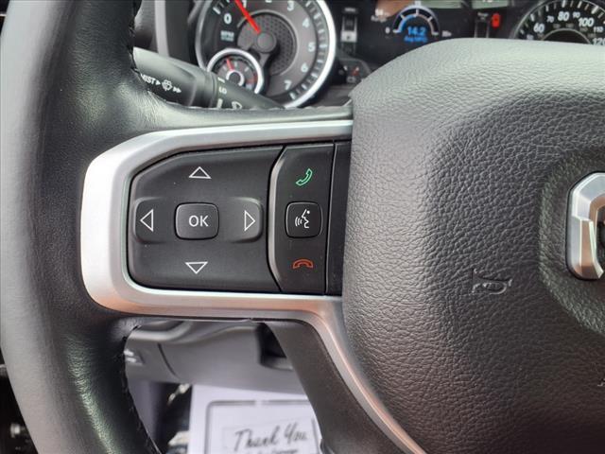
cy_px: 227
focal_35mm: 27
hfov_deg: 65.3
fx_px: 472
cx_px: 302
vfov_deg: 51.4
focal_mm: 3.58
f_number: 1.9
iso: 40
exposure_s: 1/145
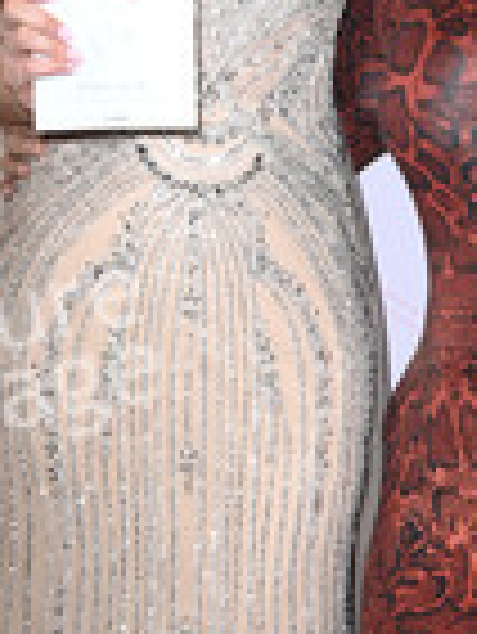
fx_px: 2201
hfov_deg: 12.3
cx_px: 418
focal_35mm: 120
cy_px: 153
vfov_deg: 16.3
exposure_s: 1/200
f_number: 5.6
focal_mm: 44
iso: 2000
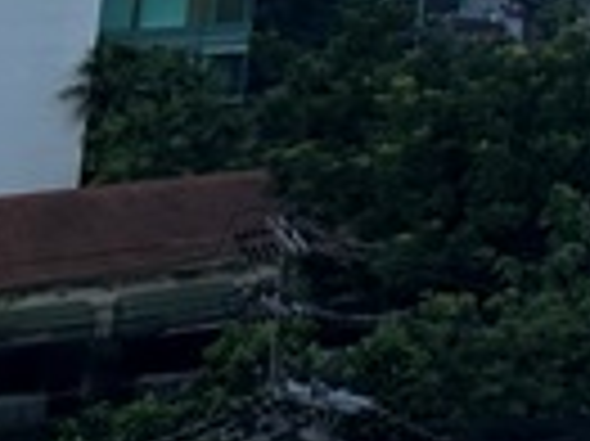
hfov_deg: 10.0
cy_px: -752
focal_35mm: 147
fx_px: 2503
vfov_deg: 8.8
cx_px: 1765
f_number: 1.78
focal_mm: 6.86
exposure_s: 1/2967
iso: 80
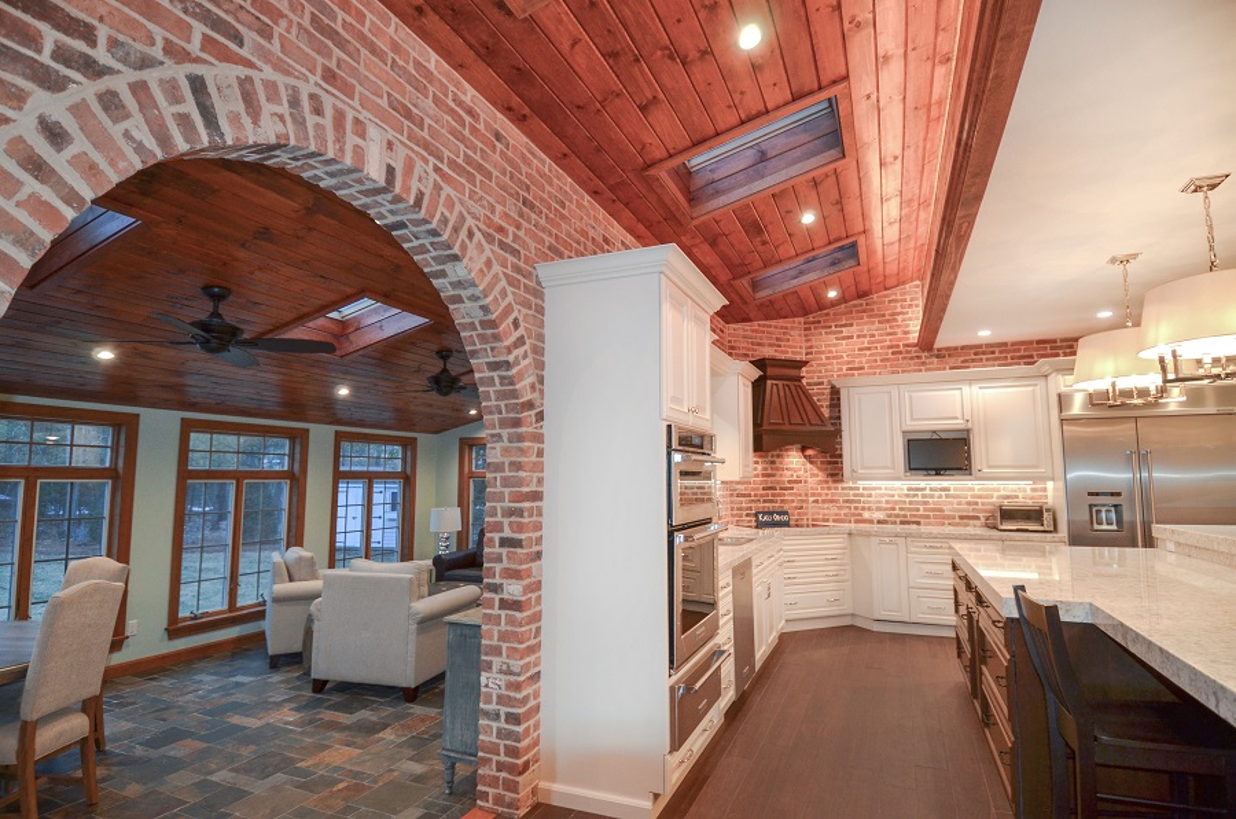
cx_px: 618
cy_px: 410
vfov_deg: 67.1
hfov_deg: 90.1
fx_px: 617
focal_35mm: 18
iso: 560
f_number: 4
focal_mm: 12
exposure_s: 1/60
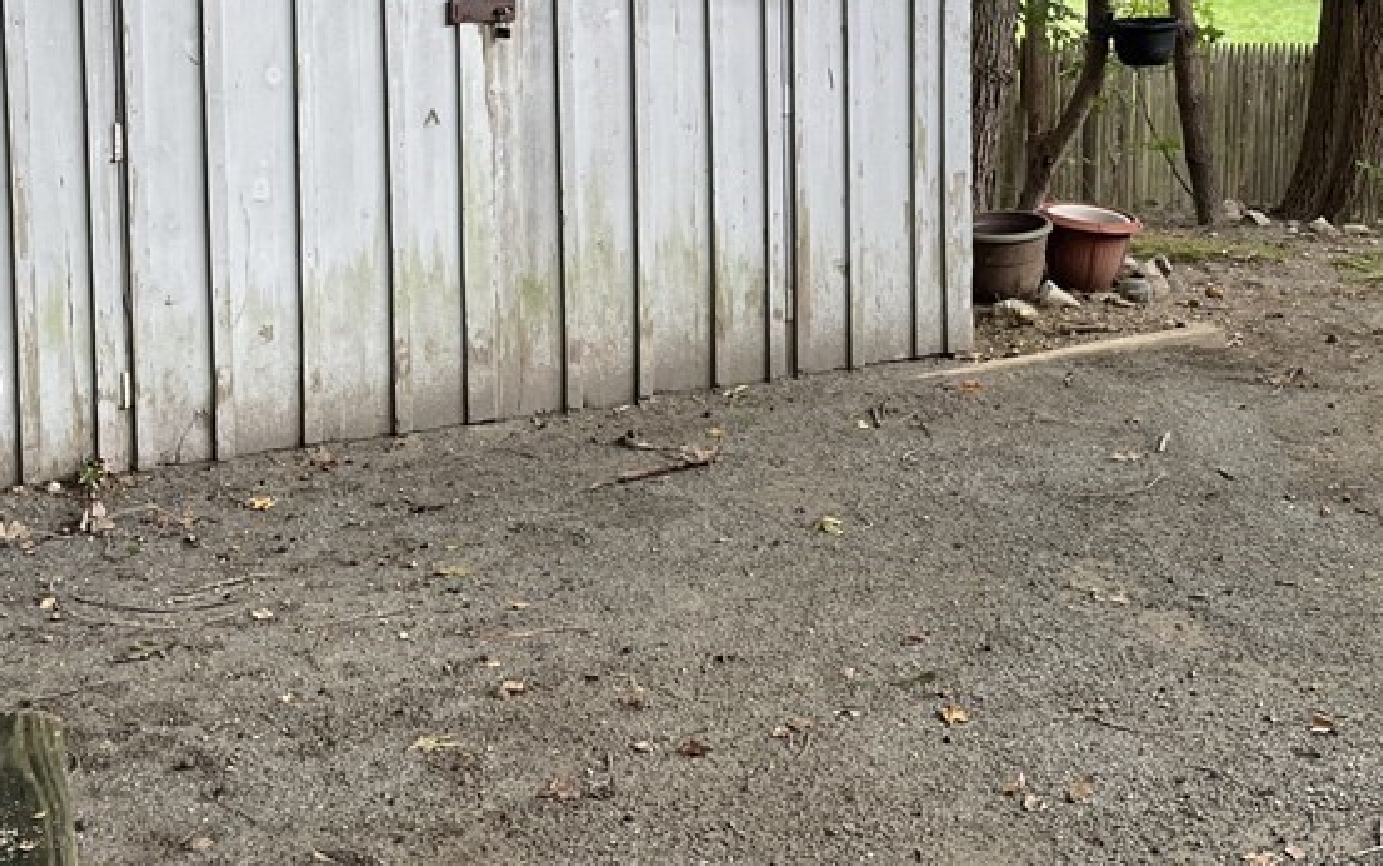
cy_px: 8
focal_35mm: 51
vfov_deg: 24.3
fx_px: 1923
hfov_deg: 38.8
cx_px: 993
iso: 80
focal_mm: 4.2
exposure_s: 1/121
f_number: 1.6
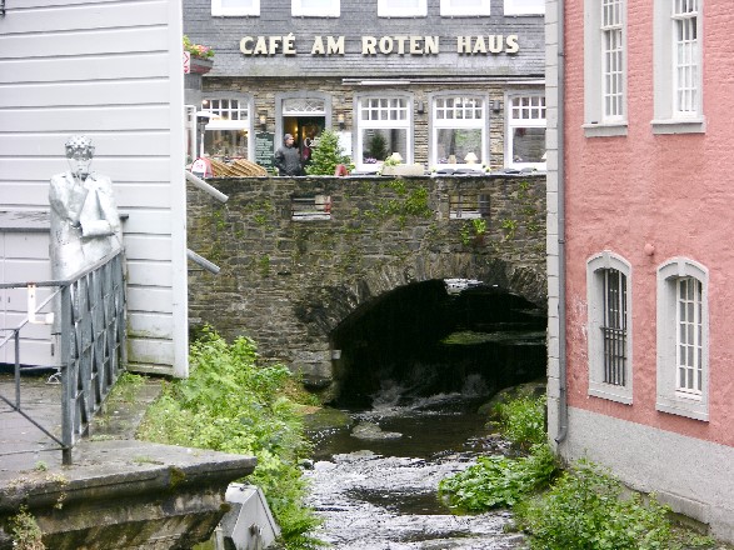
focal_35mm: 130
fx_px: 2756
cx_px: 367
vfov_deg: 11.4
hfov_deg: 15.2
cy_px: 275
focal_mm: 31.9
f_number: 3.8
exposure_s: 1/53.9
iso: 50
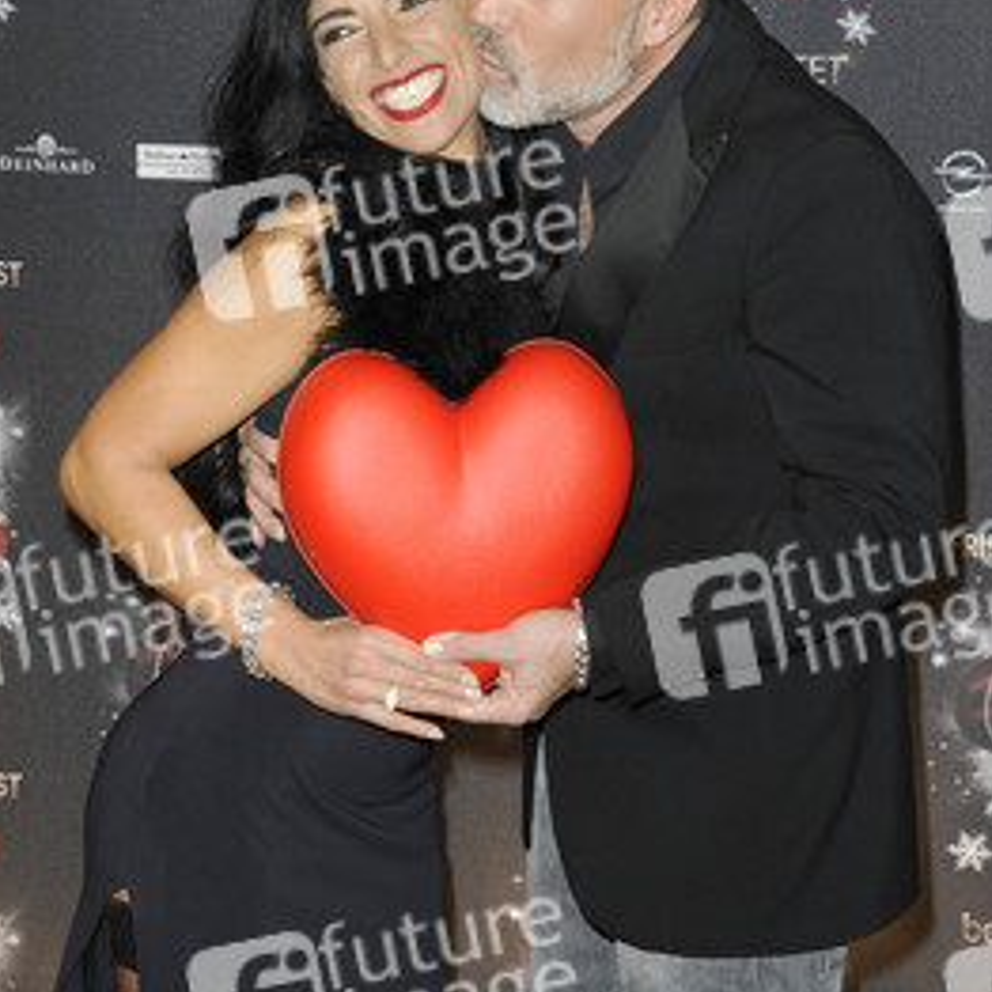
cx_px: 492
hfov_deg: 13.7
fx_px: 4118
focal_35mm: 127
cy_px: 420
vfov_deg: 13.7
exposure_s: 1/250
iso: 500
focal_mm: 98
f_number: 8
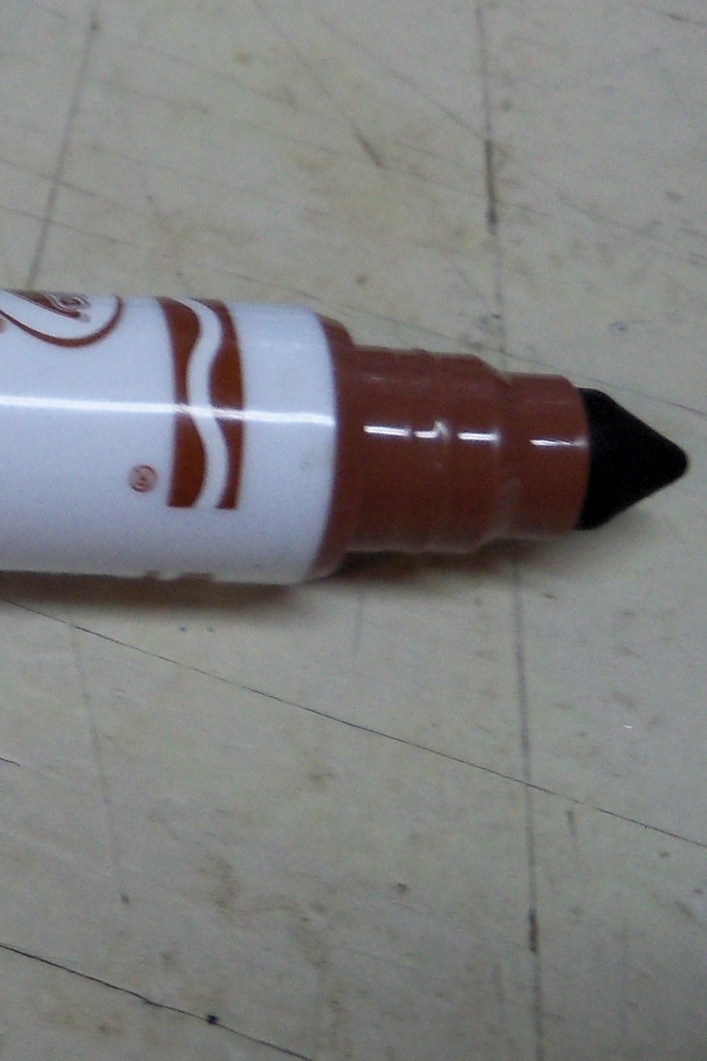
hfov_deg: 15.0
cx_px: -430
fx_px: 2444
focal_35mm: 83
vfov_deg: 24.0
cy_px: 169
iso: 160
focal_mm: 6.2
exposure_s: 1/40
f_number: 3.5
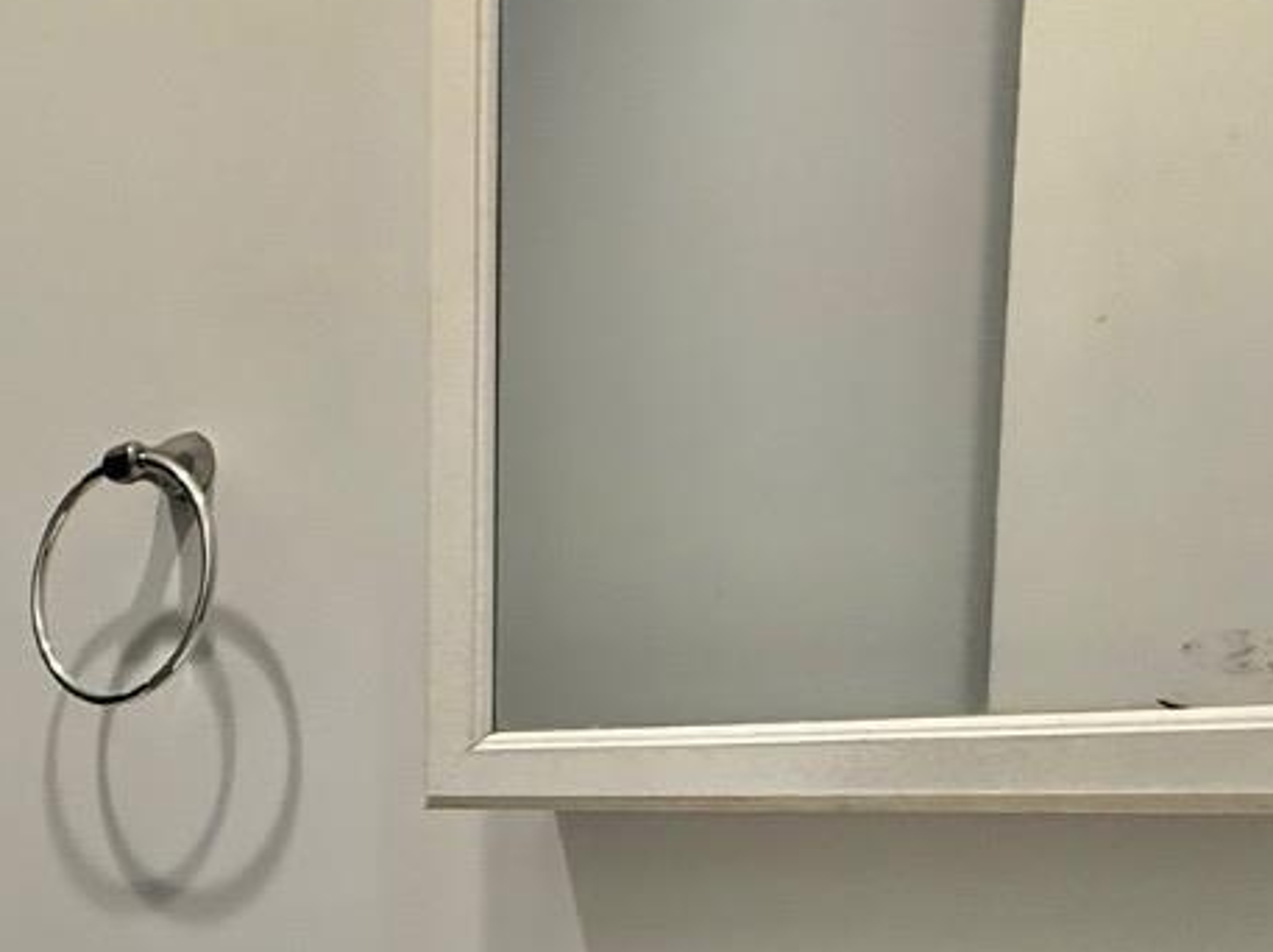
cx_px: -231
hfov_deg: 33.9
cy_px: 990
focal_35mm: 46
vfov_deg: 29.1
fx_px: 1690
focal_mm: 2.22
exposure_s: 1/120
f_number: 2.2
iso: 200
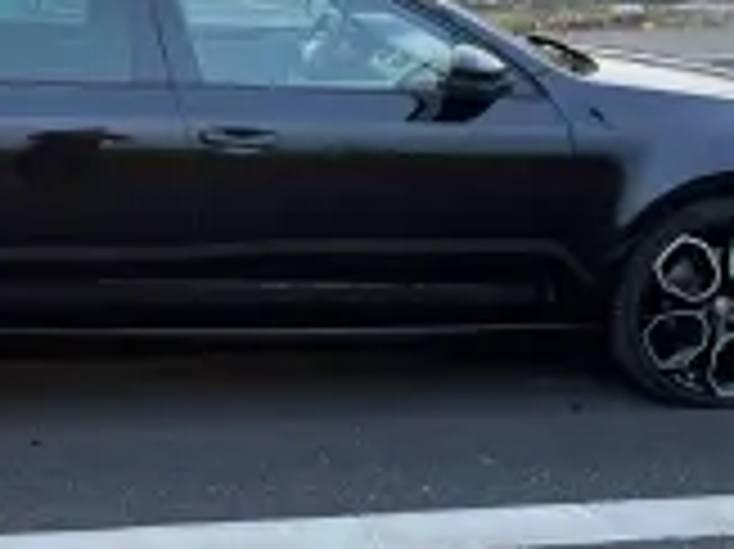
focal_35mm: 53
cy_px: 27
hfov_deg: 35.3
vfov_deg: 26.3
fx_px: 1123
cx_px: 171
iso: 250
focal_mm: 6.76
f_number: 1.78
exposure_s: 1/60
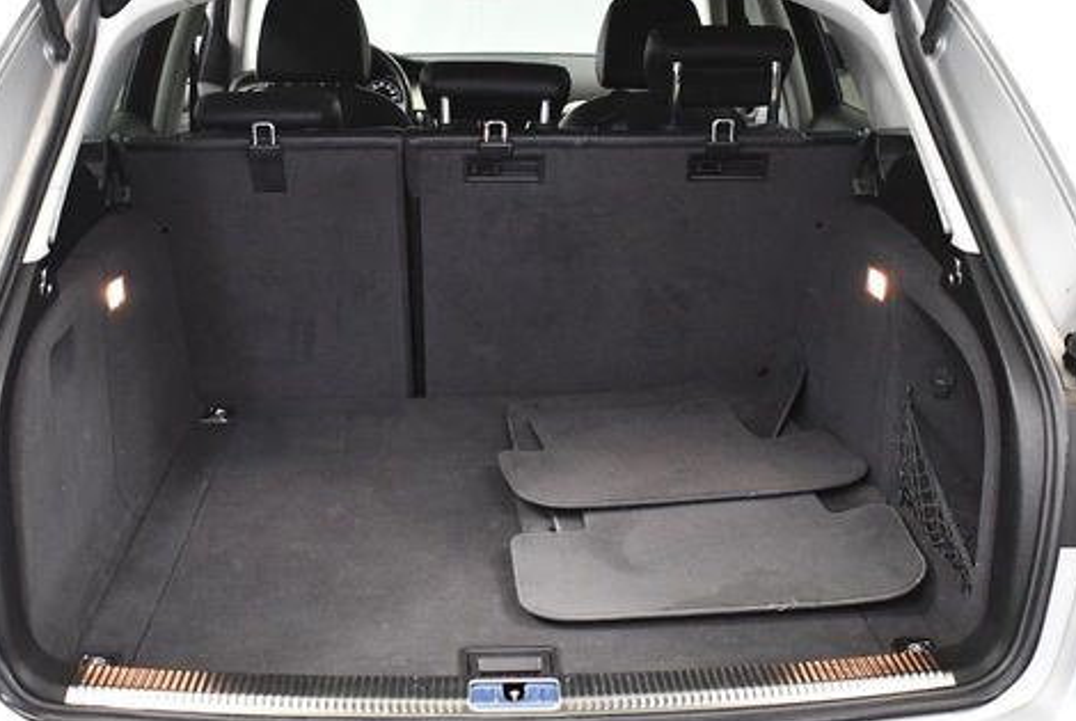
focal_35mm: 49
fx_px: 1467
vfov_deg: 27.6
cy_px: 395
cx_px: 501
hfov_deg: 40.3
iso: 3200
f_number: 3.5
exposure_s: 1/100
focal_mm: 18
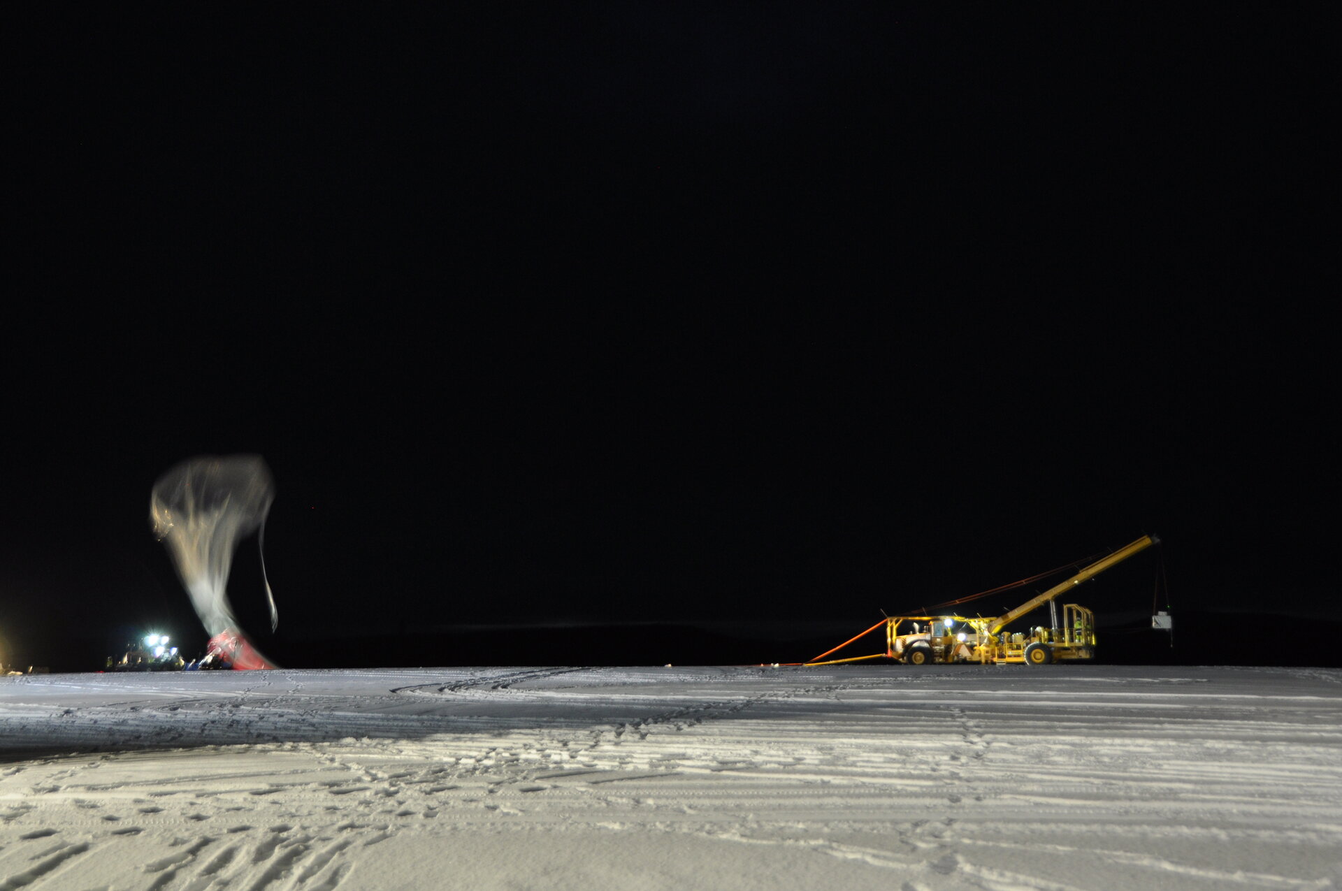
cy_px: 446
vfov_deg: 30.8
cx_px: 671
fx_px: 1620
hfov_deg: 45.0
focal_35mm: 44
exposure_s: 1/2.5
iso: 500
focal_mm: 29
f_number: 4
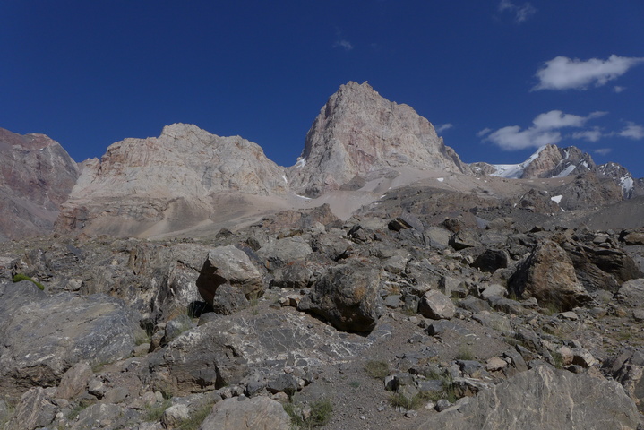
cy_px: 215
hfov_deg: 73.7
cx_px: 322
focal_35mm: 24
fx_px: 429
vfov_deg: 53.2
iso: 80
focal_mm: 4.7
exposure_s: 1/2000
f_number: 4
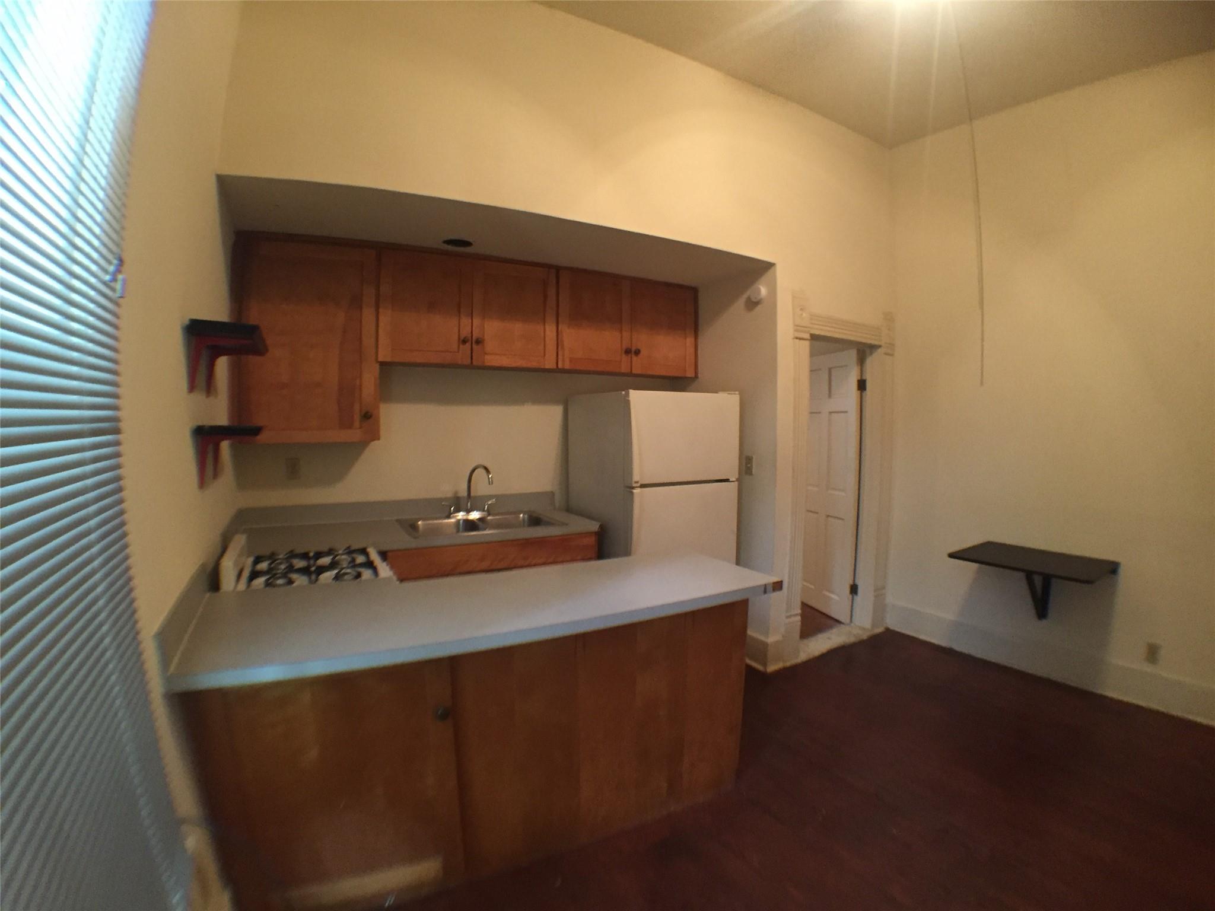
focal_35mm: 29
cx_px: 608
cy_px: 456
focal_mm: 4.15
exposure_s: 1/20
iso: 250
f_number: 2.2
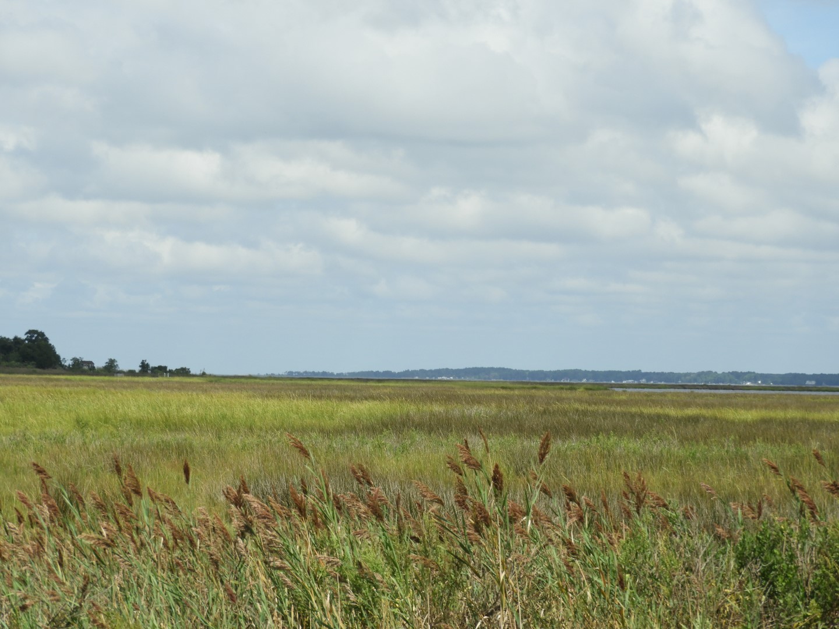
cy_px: 314
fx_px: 3636
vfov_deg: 9.9
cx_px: 420
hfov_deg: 13.2
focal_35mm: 150
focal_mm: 26.9
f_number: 5.2
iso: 100
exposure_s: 1/640
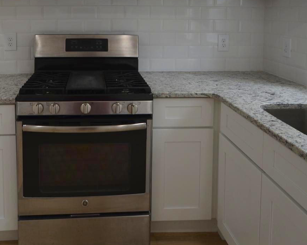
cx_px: 116
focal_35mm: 33
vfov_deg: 40.8
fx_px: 300
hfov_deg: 53.7
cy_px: 21
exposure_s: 1/60
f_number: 5.6
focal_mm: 10
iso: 200
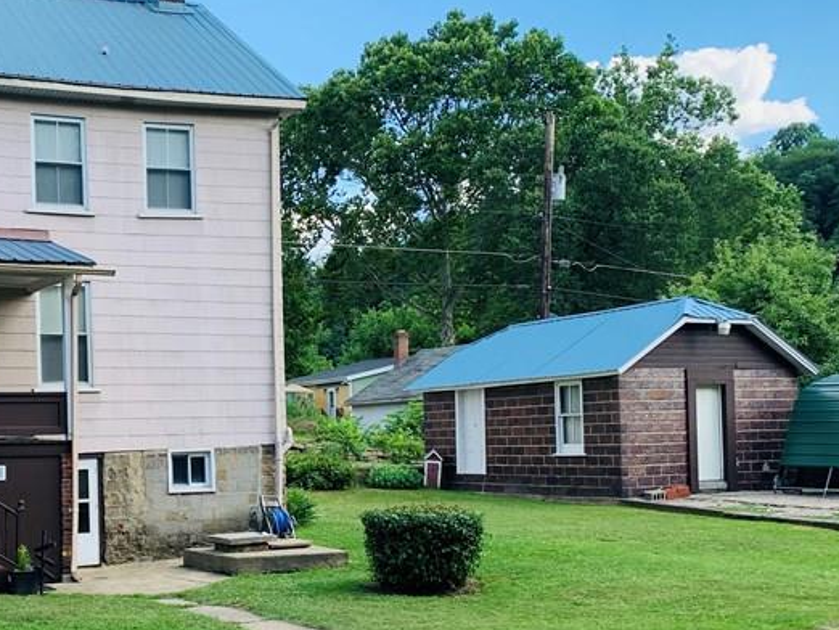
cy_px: 428
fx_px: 1237
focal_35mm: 51
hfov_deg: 36.1
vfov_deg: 28.4
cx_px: 159
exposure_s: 1/749
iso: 25
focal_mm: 4.25
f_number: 1.8
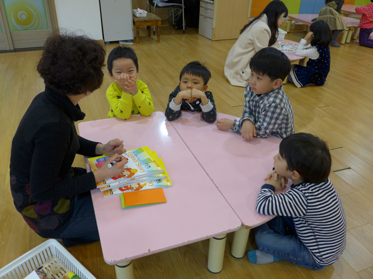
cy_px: 140
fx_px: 323
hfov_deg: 60.0
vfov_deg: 46.8
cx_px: 186
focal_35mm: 30
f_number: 1.5
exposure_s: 1/80
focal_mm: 5.9
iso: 80
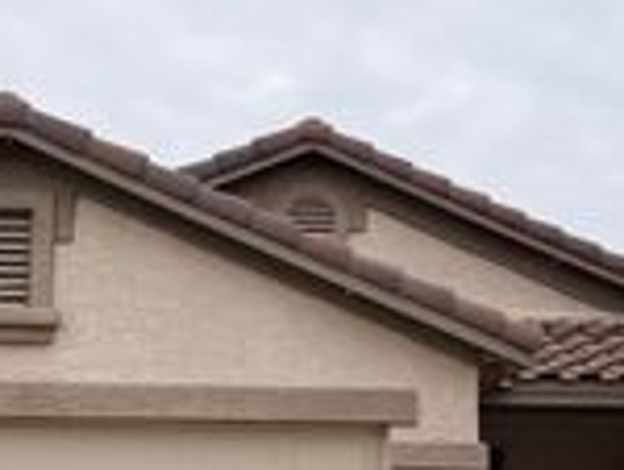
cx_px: 220
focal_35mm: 80
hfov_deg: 24.3
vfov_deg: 18.3
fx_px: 1444
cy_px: 389
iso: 80
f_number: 1.78
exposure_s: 1/2000
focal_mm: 6.76
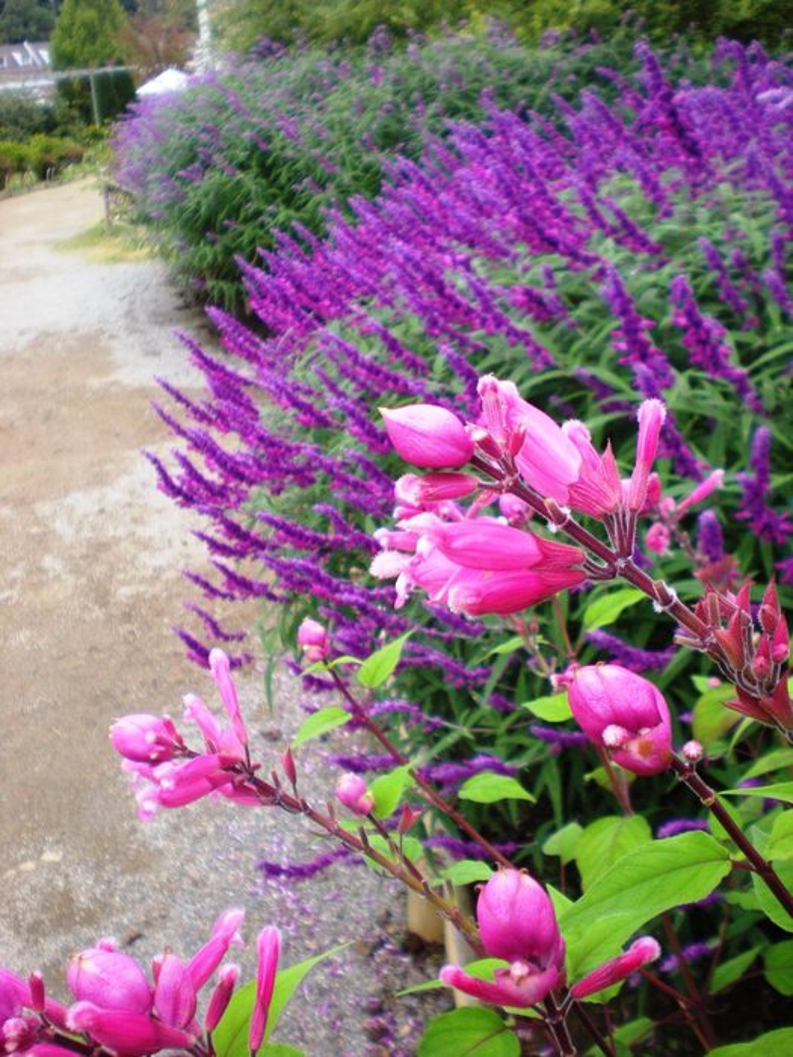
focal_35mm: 38
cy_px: 528
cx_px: 396
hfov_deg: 37.7
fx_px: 1161
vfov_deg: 49.0
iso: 148
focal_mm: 6.3
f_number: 3.1
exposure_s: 1/124
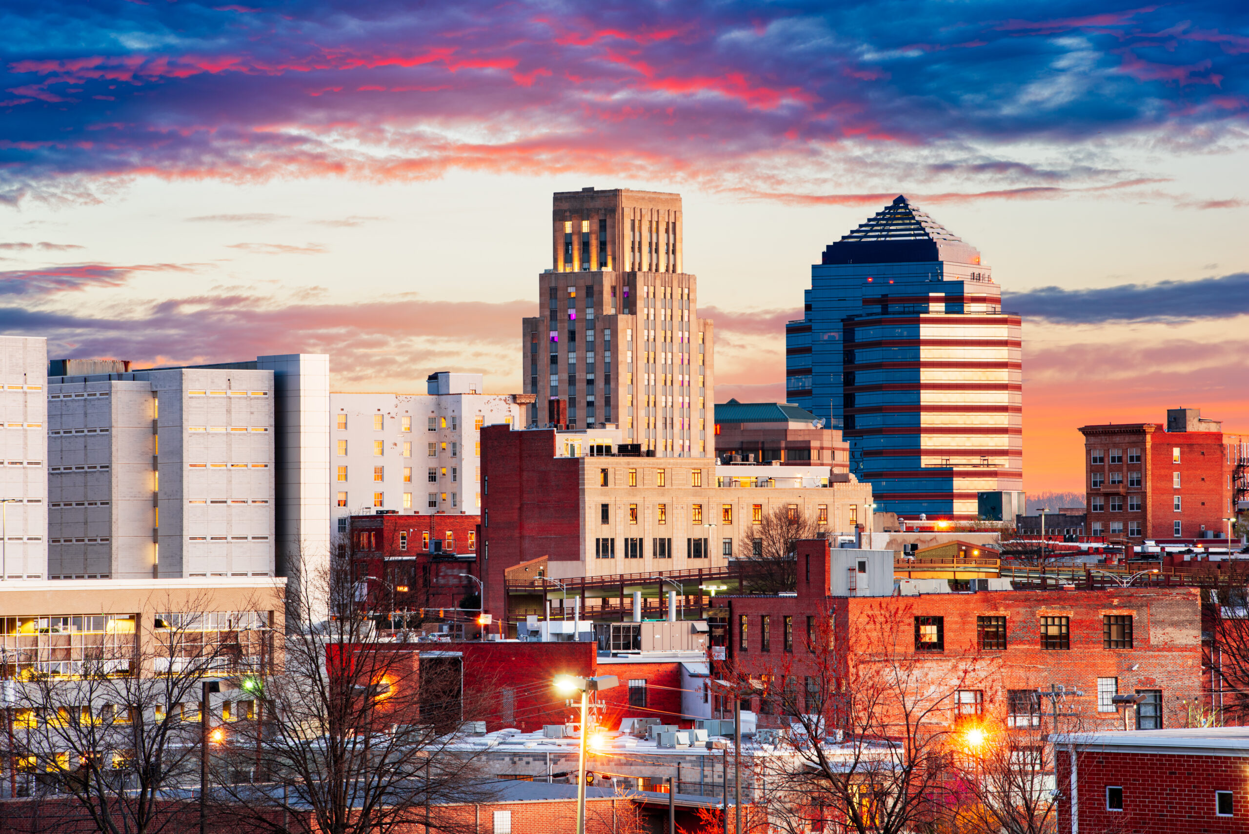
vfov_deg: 6.9
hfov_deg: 10.3
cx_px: 624
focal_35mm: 200
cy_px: 417
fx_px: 6941
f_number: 11
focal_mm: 200
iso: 100
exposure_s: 13
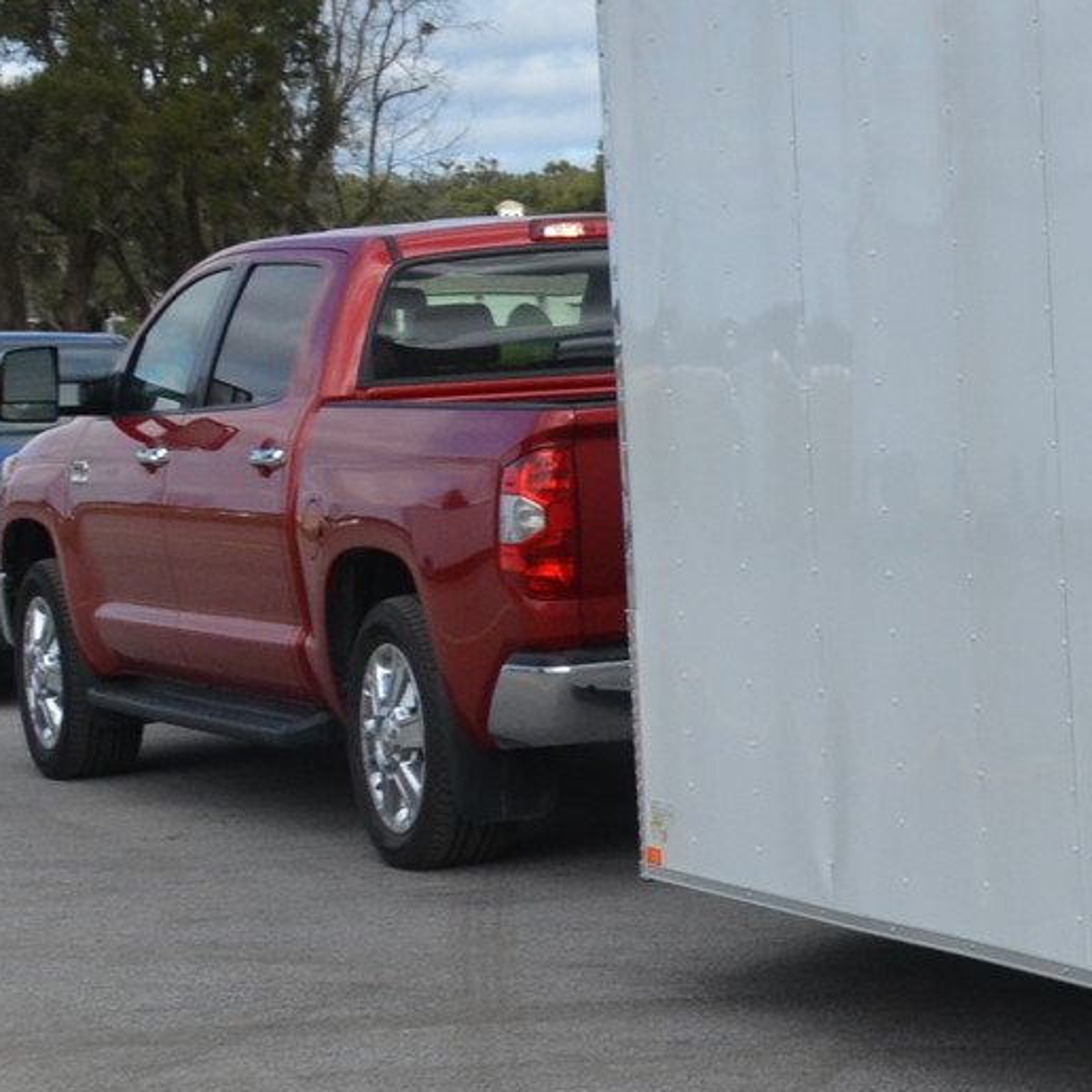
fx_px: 3962
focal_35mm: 111
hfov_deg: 13.4
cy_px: 277
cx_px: 2197
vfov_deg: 15.6
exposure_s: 1/1600
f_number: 5.6
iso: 400
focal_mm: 18
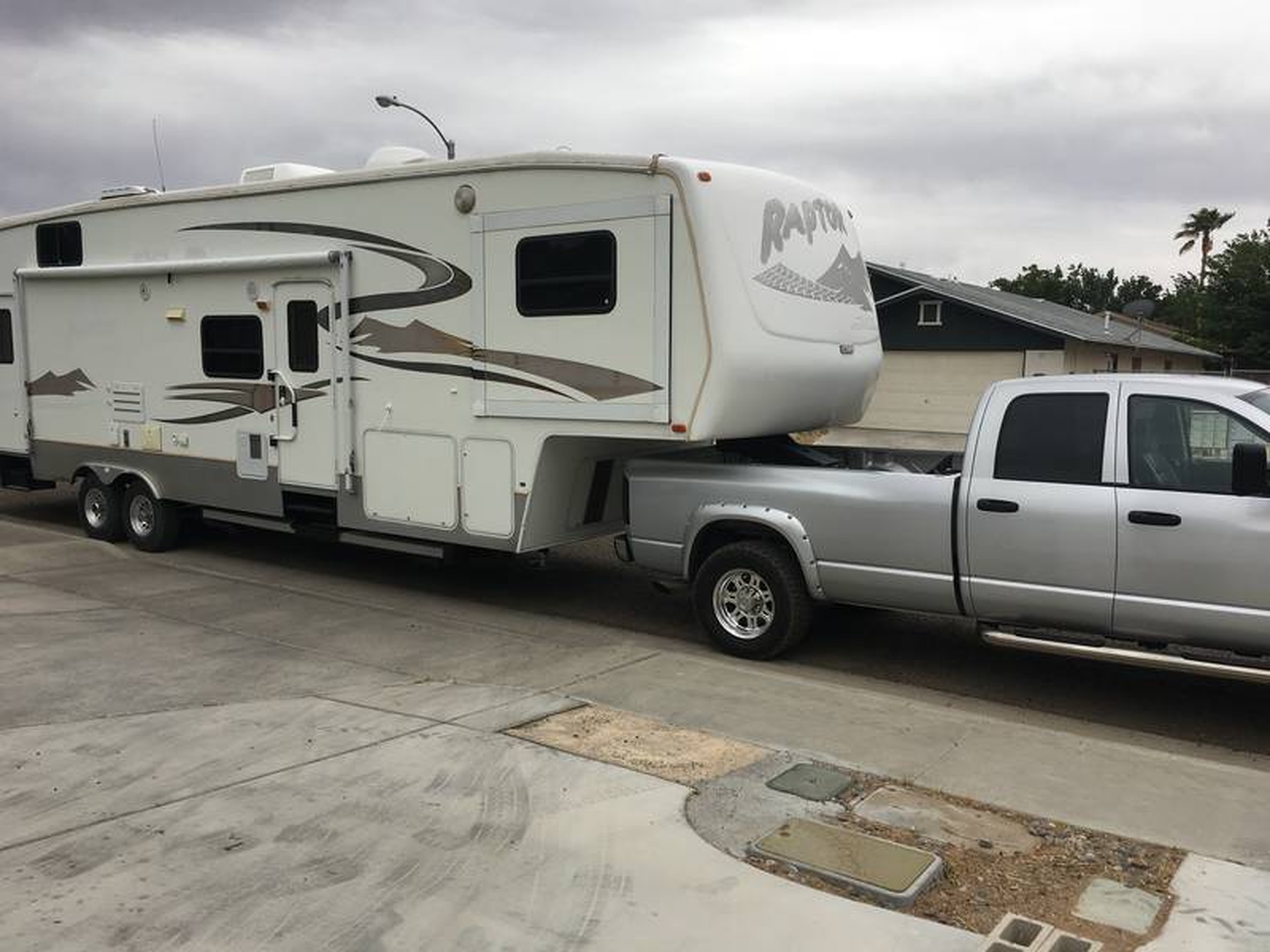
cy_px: 476
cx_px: 635
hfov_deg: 61.7
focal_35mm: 29
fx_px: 1064
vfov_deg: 48.2
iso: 25
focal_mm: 4.15
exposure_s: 1/1326
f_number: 2.2
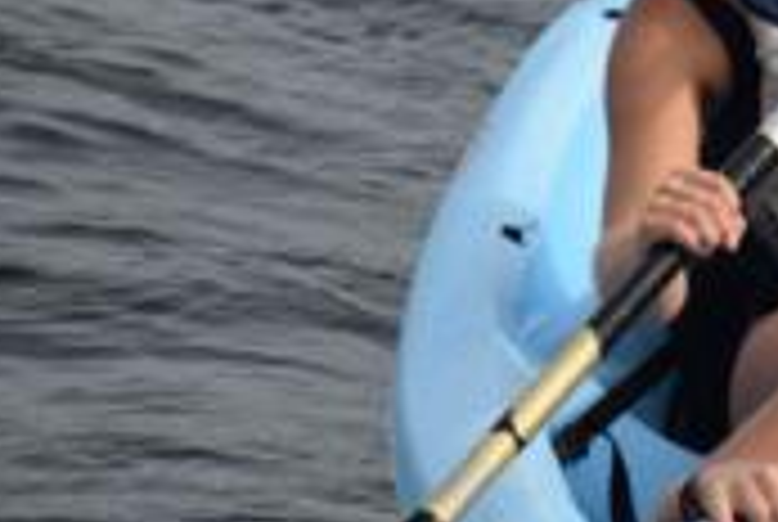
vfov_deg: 2.3
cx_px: 872
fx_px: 13119
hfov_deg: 3.4
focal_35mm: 606
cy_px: 130
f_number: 6.3
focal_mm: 140
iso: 200
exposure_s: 1/640
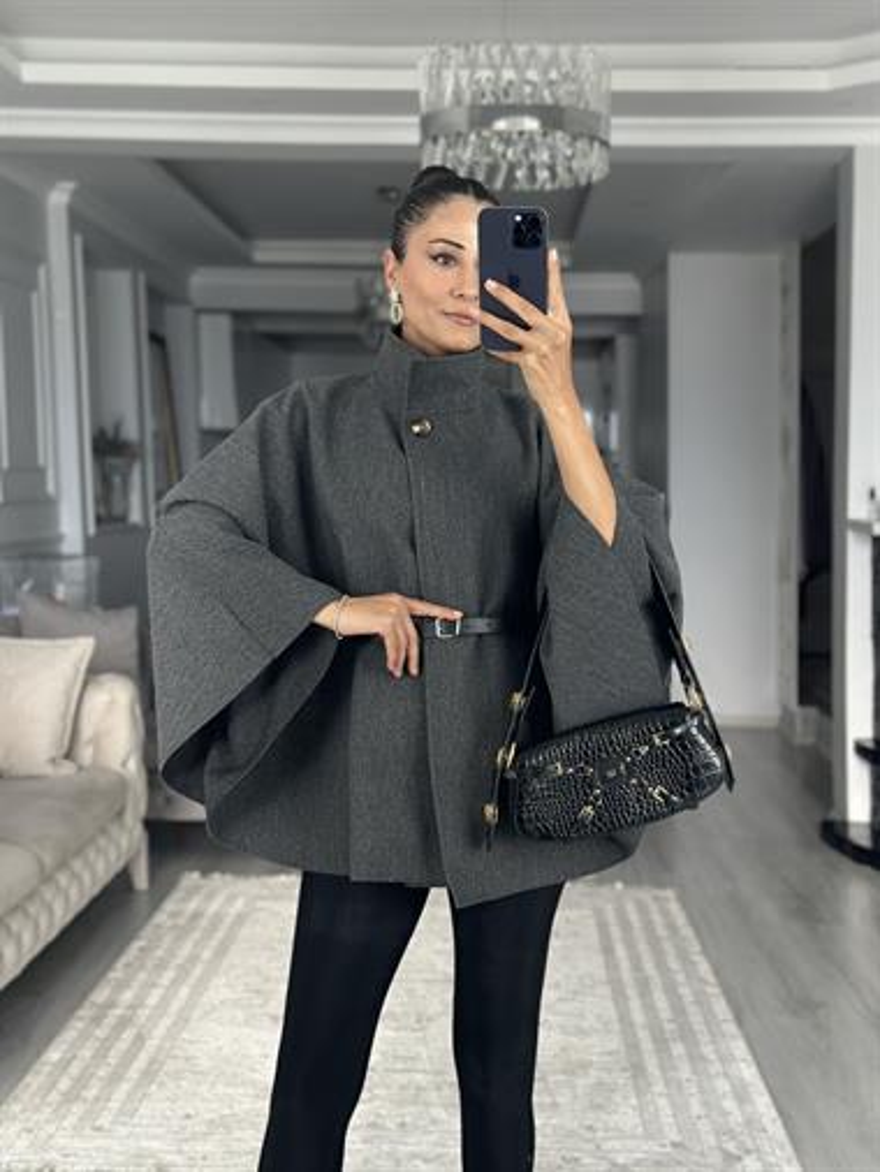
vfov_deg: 39.6
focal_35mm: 48
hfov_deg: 30.3
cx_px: 440
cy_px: 586
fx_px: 1626
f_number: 1.78
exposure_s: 1/60
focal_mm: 6.86
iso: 160
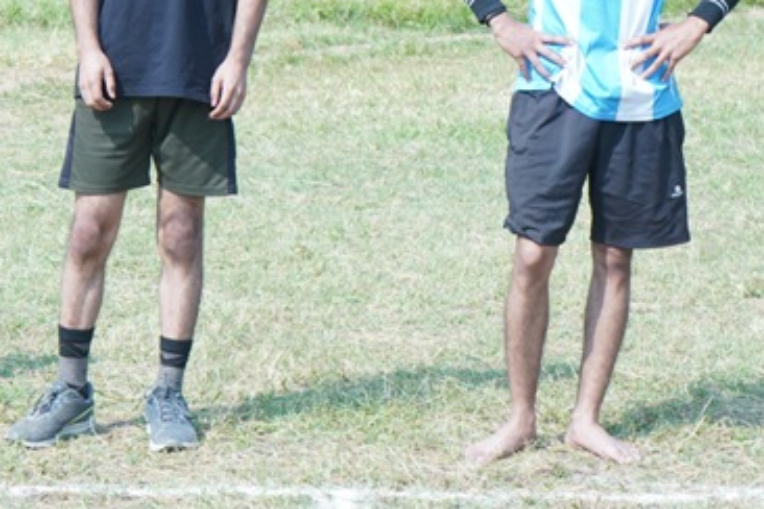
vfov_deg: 9.0
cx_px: 161
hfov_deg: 13.5
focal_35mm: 151
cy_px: -144
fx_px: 3204
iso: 160
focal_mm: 46
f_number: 7.1
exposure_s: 1/200
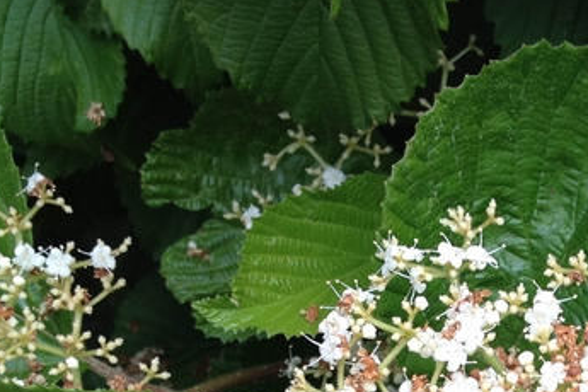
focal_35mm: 108
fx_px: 1764
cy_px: 566
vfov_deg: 12.2
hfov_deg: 18.5
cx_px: 578
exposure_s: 1/180
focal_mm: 4.28
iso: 50
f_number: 2.4
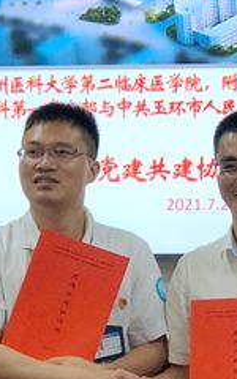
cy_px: 183
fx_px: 2077
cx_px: 198
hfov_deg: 6.5
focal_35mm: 201
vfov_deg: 10.4
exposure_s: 1/30
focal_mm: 6.6
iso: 25
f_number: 2.8
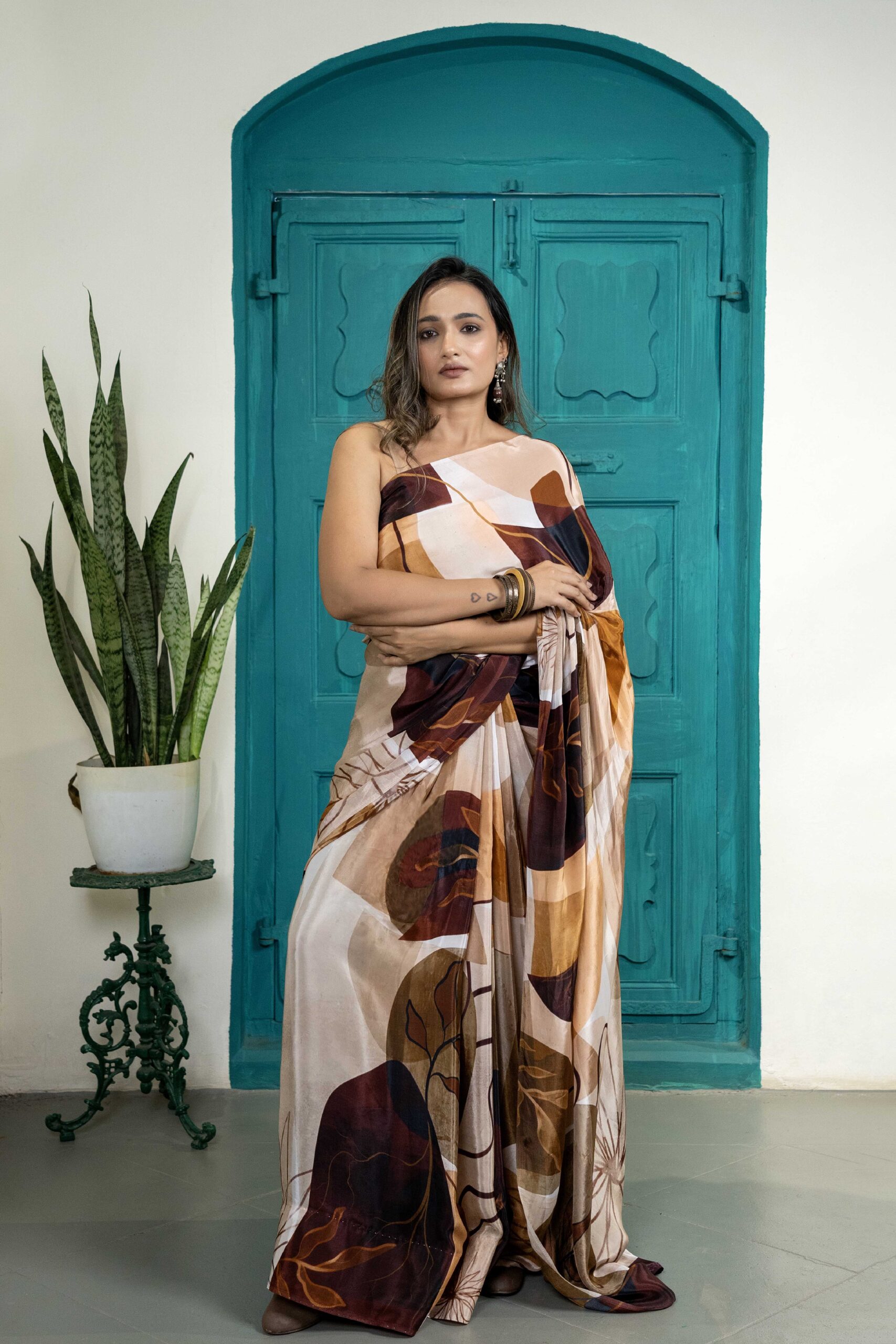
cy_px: 672
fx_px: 1605
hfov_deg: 31.2
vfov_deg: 45.4
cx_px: 448
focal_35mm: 43
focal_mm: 43
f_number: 5
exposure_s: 1/160
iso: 1250
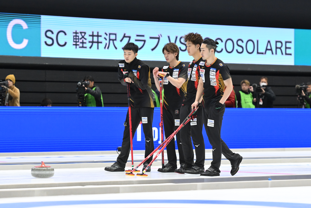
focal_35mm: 174
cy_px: 104
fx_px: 1503
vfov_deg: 7.9
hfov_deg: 11.8
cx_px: 156
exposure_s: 1/1000
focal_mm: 116
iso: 4000
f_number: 3.5
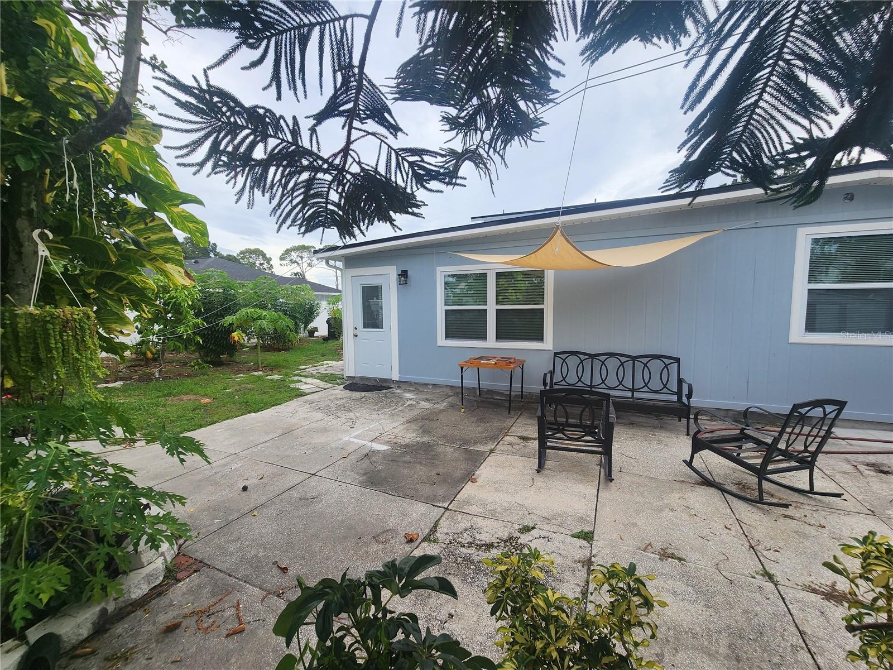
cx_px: 446
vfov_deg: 89.9
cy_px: 335
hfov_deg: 106.2
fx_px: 335
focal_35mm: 13
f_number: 2.2
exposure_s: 1/1038
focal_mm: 2.2
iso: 50
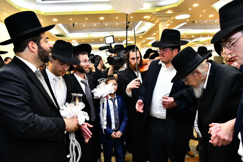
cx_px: 122
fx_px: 189
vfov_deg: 46.4
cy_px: 81
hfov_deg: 65.5
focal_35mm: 28
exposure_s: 1/125
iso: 2000
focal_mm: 28
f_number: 5.6
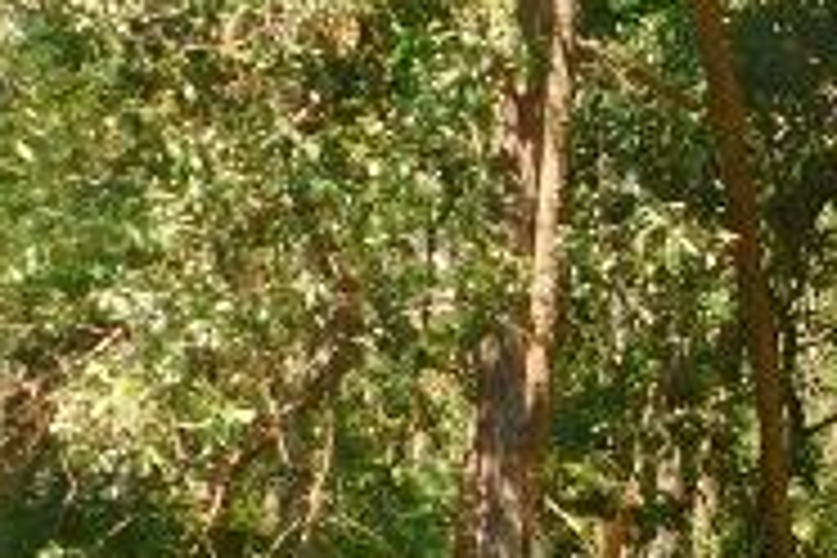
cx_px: 1346
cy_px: 684
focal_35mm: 129
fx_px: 2999
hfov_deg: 14.5
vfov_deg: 10.4
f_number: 3.5
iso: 125
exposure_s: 1/250
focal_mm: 6.3
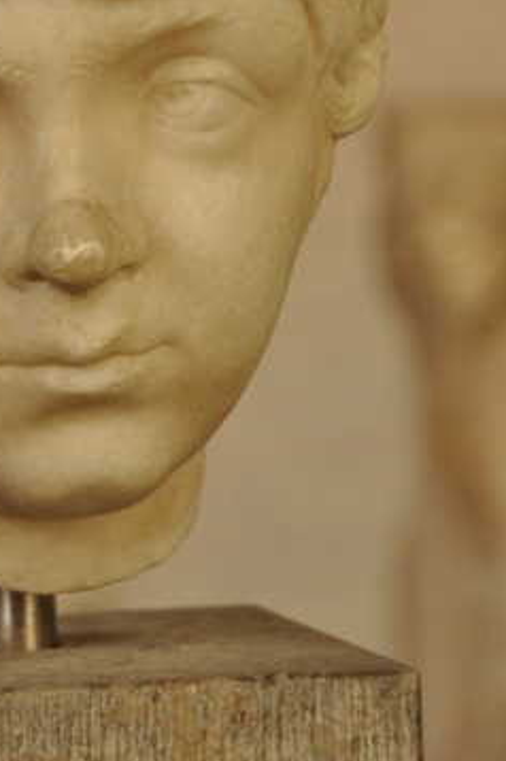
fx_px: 4098
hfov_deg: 7.1
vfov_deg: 10.6
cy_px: 87
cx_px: 61
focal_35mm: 194
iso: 1000
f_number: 5
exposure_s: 1/60
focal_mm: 70
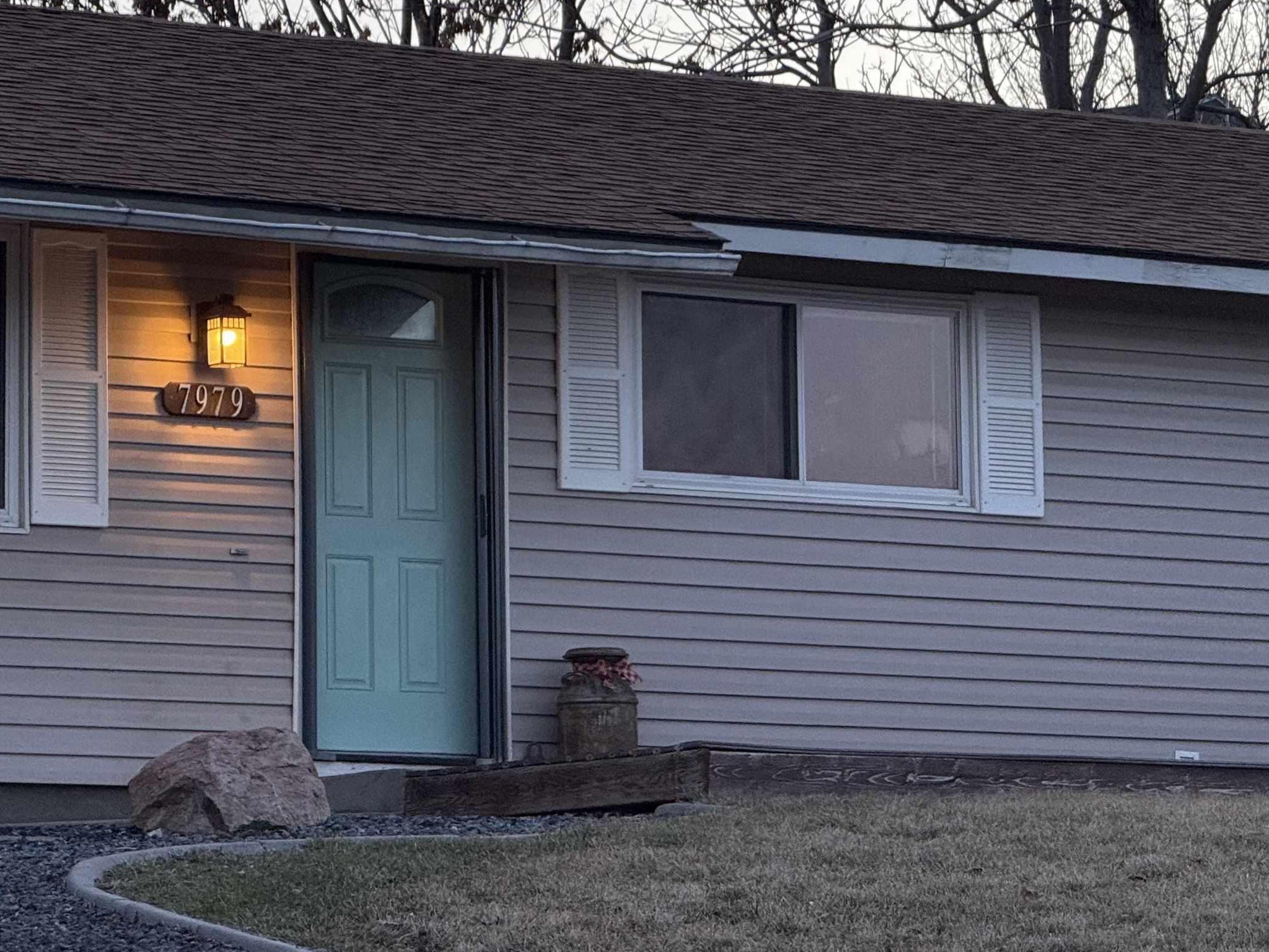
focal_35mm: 180
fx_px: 6599
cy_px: 291
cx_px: 479
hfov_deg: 11.0
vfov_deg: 8.2
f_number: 2.8
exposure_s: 1/99
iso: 125
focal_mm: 15.66
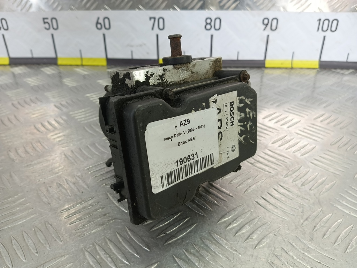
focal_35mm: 27
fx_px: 278
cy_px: 134
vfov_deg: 51.4
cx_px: 178
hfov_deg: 65.3
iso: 111
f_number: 1.6
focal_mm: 4.11
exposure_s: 1/50
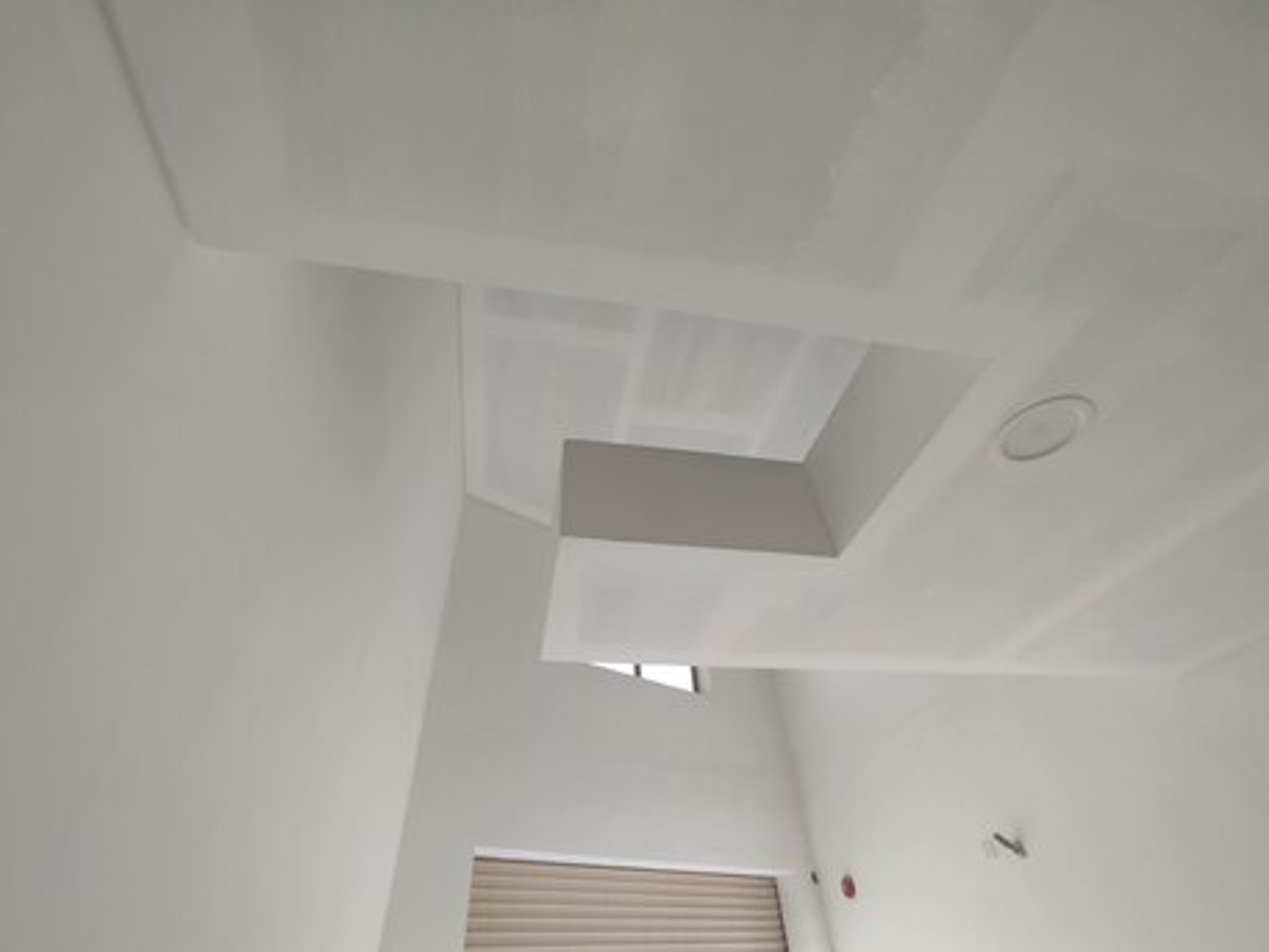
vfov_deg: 81.8
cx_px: 634
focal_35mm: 15
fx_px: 550
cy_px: 476
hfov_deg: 98.2
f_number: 2.2
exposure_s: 1/50
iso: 80
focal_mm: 1.65
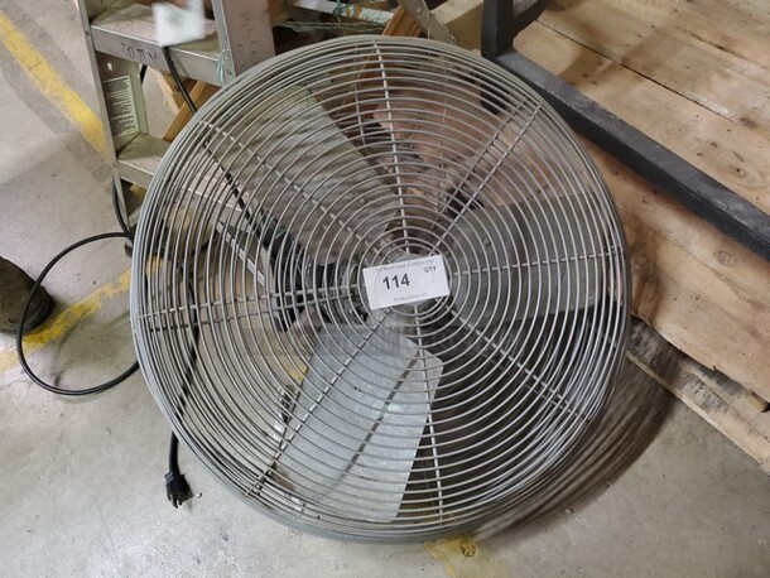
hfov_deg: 67.3
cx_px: 385
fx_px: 579
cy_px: 289
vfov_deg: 53.1
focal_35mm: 26
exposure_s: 1/20
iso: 640
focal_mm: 4.3
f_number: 1.5
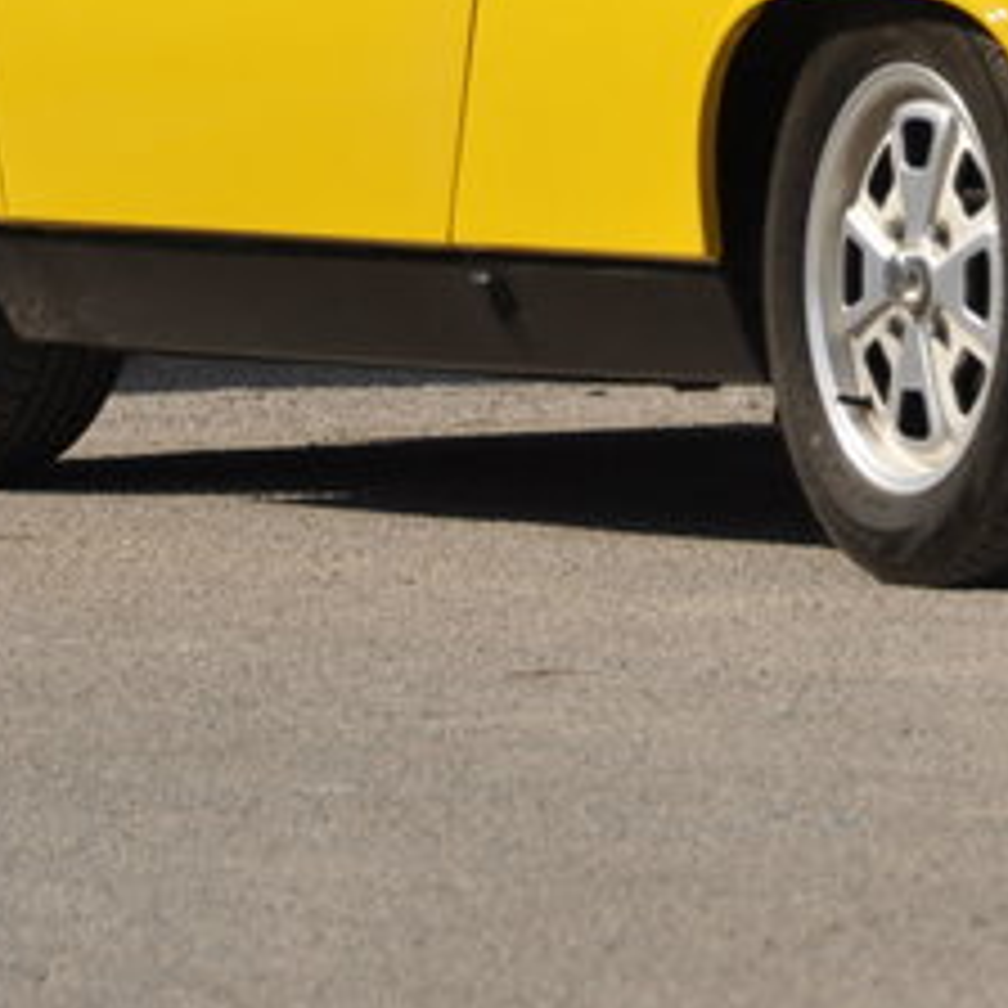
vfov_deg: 2.6
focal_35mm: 676
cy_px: 4
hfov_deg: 2.6
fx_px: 22286
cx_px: 1089
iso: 500
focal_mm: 155
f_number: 6
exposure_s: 1/800
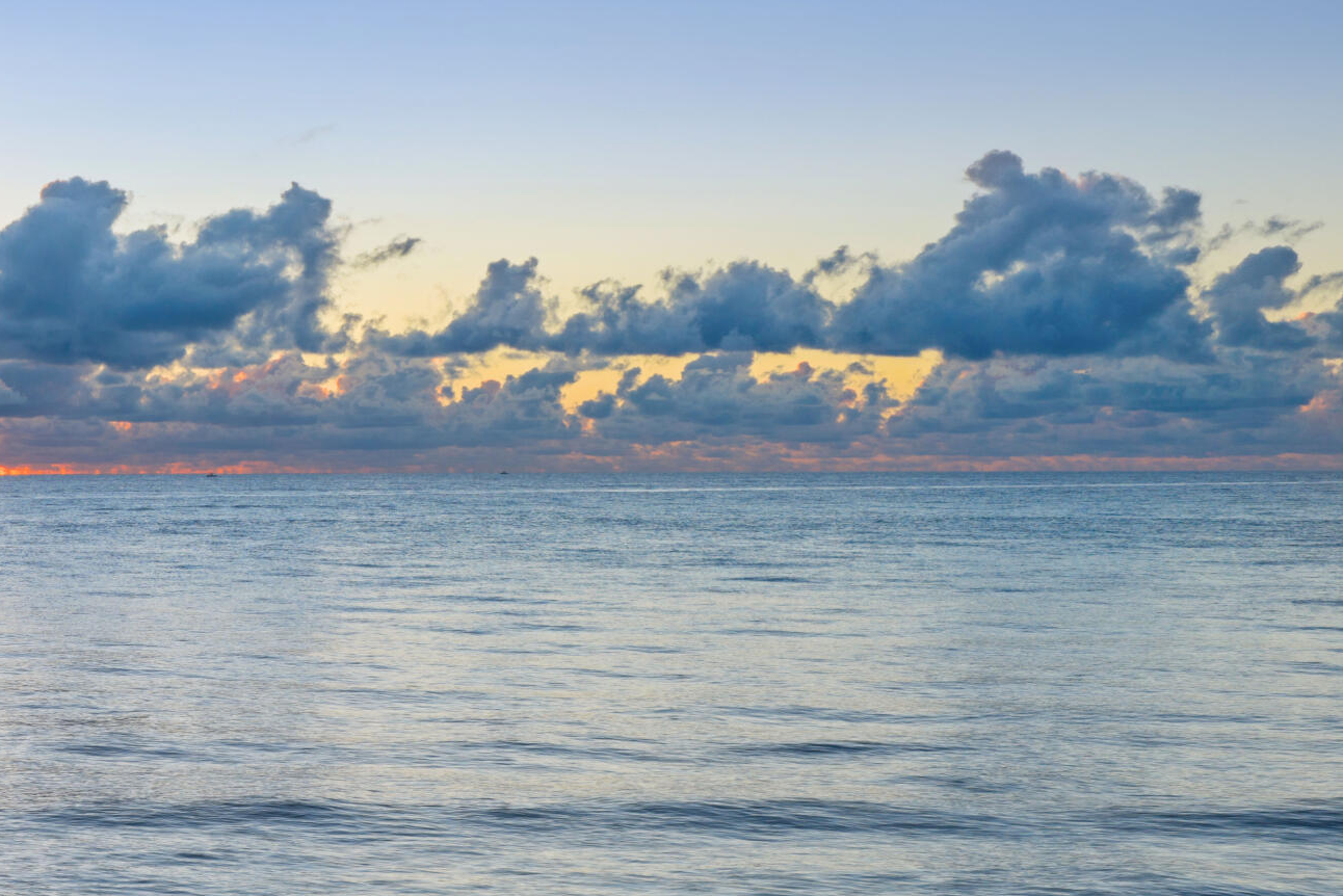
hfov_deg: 27.6
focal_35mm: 65
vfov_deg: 20.8
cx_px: -215
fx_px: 2425
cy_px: 656
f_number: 5
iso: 100
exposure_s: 1/20
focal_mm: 14.45
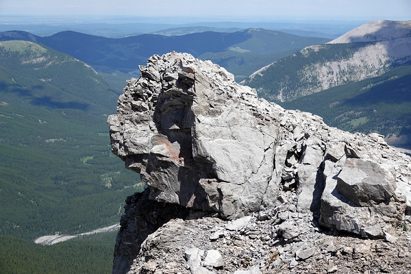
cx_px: 206
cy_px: 137
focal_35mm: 77
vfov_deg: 17.7
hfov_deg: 26.3
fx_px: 879
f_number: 4
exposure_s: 1/1000
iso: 100
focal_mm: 28.07
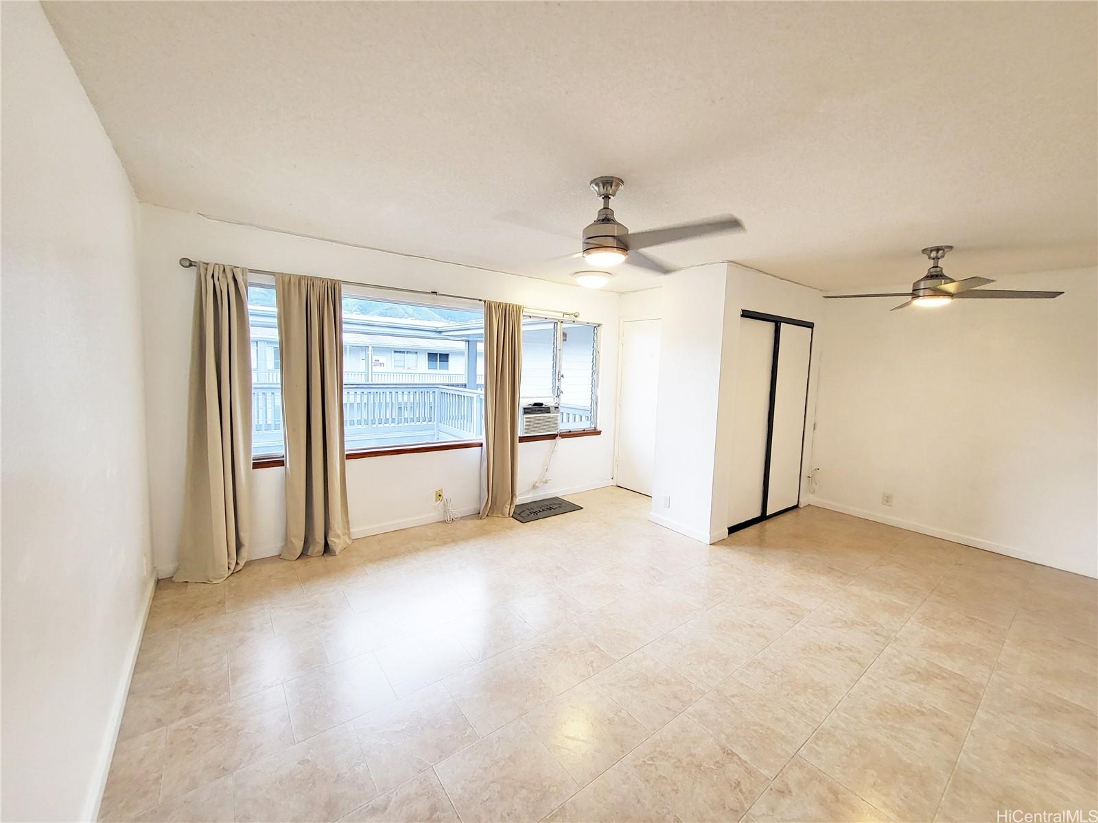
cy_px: 412
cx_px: 549
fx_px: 412
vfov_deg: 89.9
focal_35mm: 13
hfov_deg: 106.2
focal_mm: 1.74
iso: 64
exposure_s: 1/60
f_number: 2.2
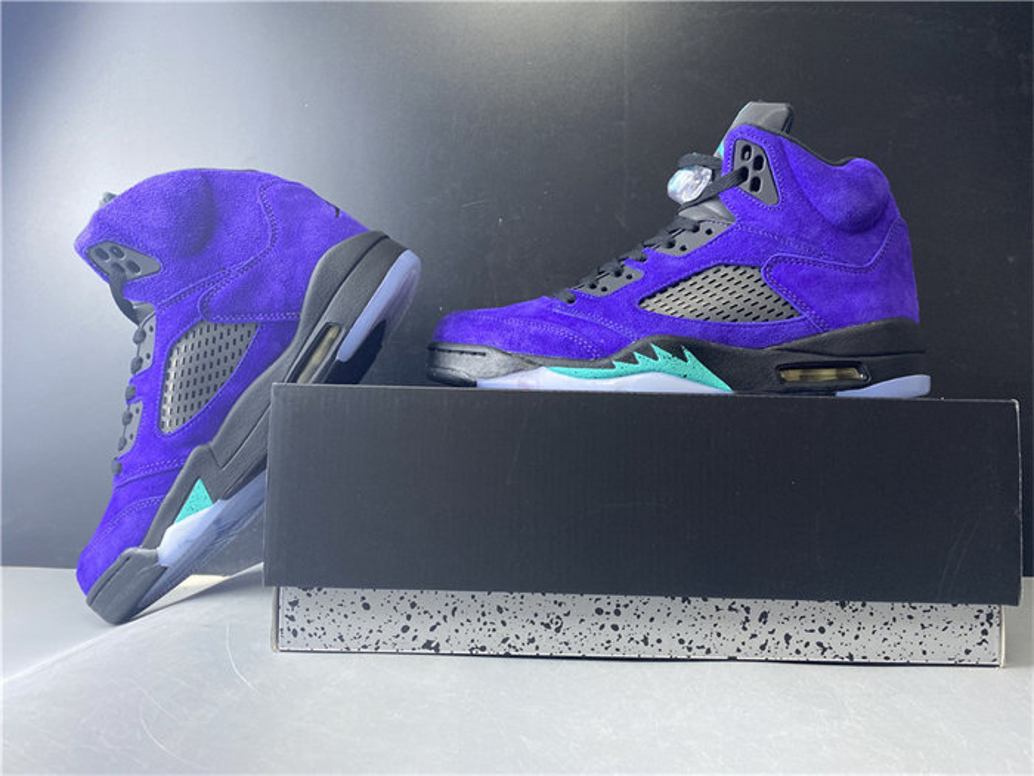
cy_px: 388
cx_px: 517
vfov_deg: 53.1
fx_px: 777
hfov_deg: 67.3
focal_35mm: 26
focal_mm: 4.25
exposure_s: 1/50
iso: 160
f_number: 1.8
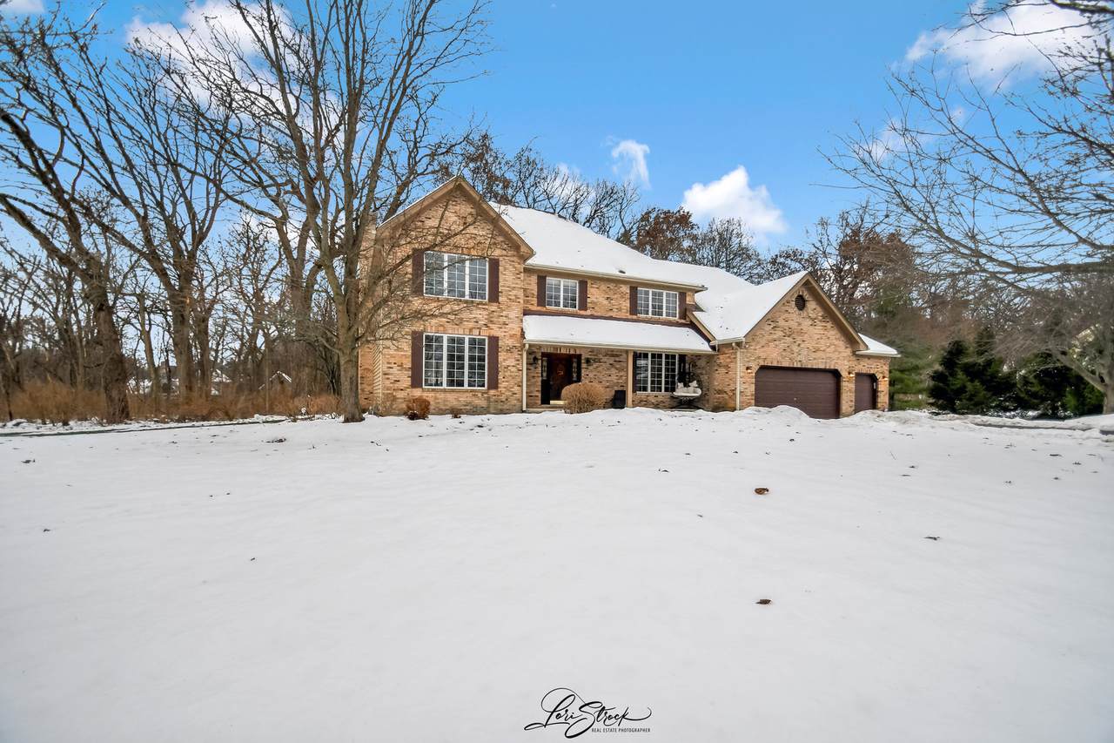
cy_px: 372
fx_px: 464
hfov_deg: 100.4
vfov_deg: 77.3
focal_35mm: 15
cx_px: 557
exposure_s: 1/5000
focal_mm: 10
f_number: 8
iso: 400
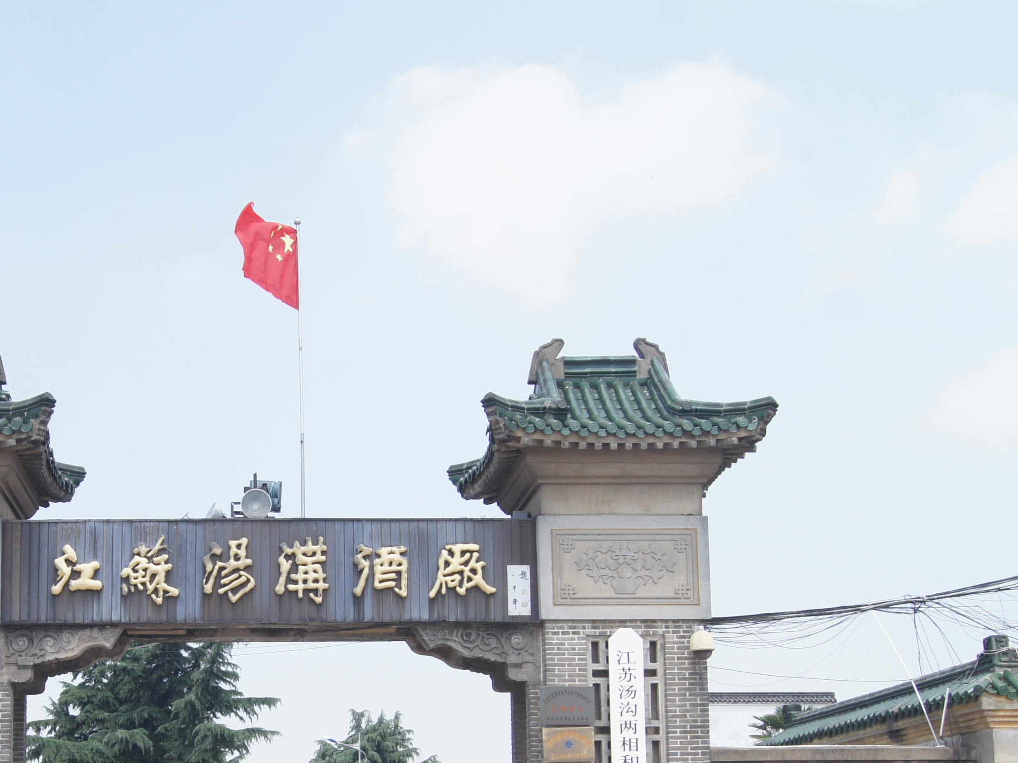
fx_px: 1559
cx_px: 258
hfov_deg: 35.4
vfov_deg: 26.7
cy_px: 668
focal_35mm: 53
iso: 200
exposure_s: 1/250
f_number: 8
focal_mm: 18
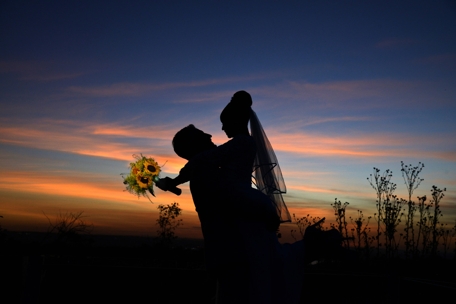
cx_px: 228
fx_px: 608
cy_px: 152
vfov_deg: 28.1
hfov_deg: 41.1
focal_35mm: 48
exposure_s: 1/640
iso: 560
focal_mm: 48
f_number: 6.3
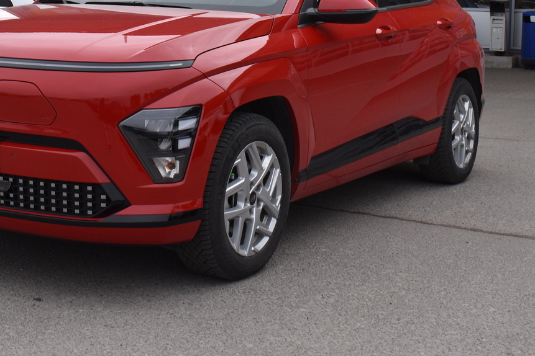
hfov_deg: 30.7
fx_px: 965
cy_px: 32
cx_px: 168
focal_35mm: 65
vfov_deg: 20.5
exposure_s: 1/500
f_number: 8
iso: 200
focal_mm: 23
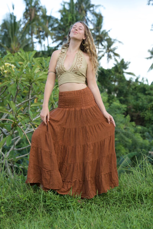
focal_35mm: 73
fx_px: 465
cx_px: 76
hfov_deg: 18.7
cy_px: 114
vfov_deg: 27.7
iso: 100
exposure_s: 1/80
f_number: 4.5
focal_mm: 73
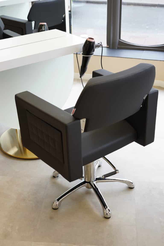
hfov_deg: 27.0
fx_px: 342
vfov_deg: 39.6
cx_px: 82
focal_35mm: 50
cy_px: 123
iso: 100
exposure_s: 1/15
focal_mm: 50
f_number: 5
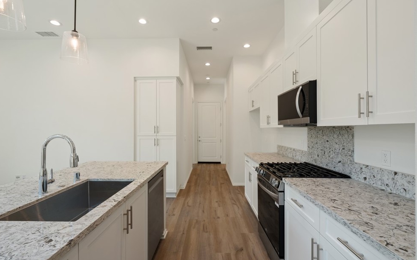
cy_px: 131
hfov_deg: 97.8
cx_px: 206
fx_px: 182
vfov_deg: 71.3
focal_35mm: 16
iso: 800
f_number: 8
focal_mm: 15
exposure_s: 1/20
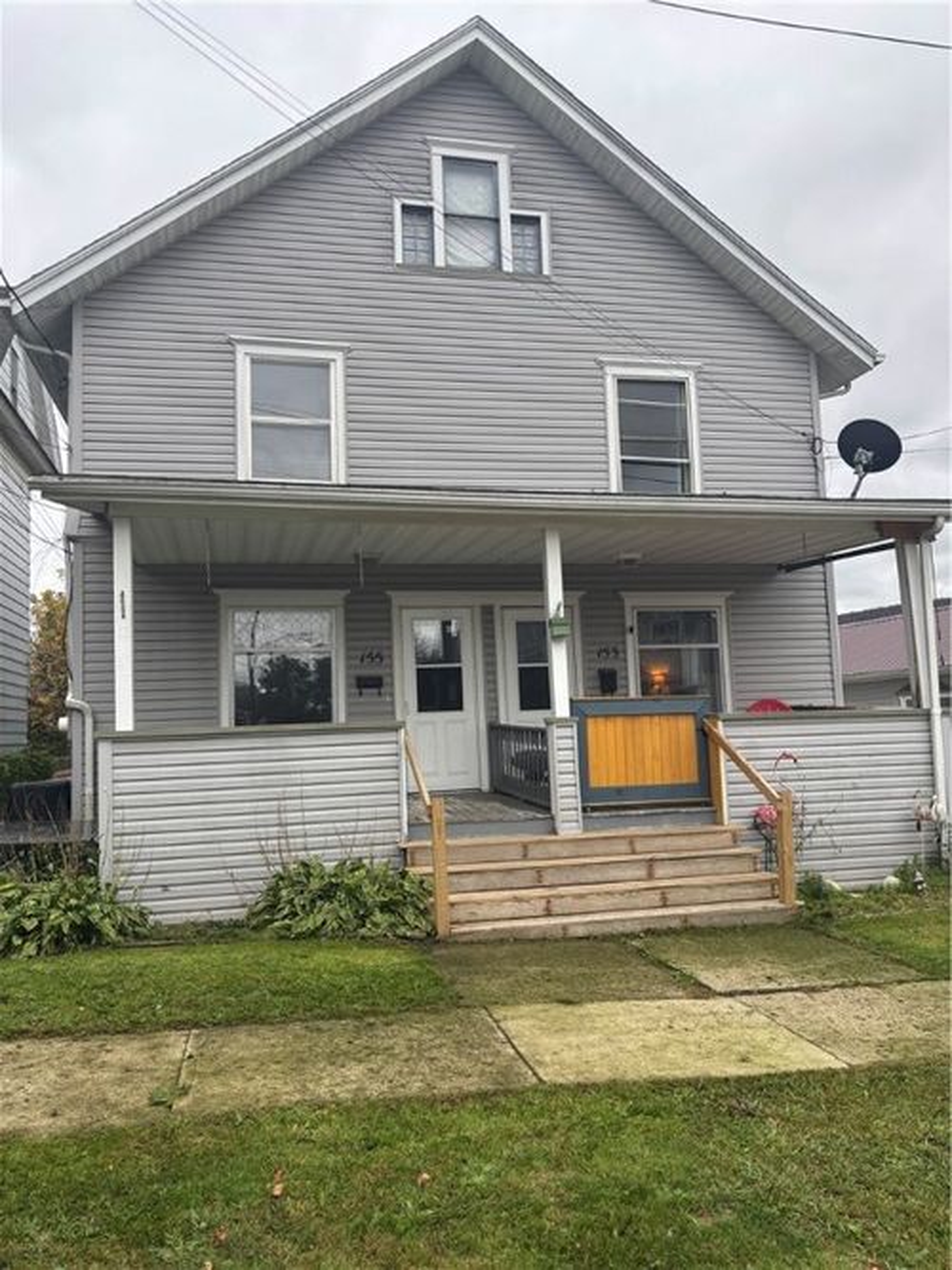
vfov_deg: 67.3
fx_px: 954
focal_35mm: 26
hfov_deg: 53.0
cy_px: 635
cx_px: 476
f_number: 1.6
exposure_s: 1/231
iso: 40
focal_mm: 5.96
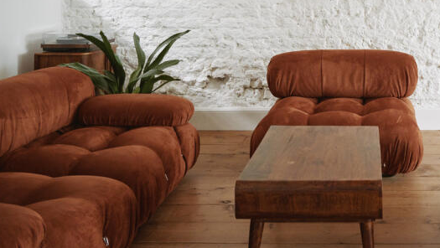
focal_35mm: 49
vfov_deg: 23.6
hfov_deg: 40.0
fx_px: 572
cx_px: 364
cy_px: 7
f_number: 5.6
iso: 800
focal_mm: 24
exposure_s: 1/40
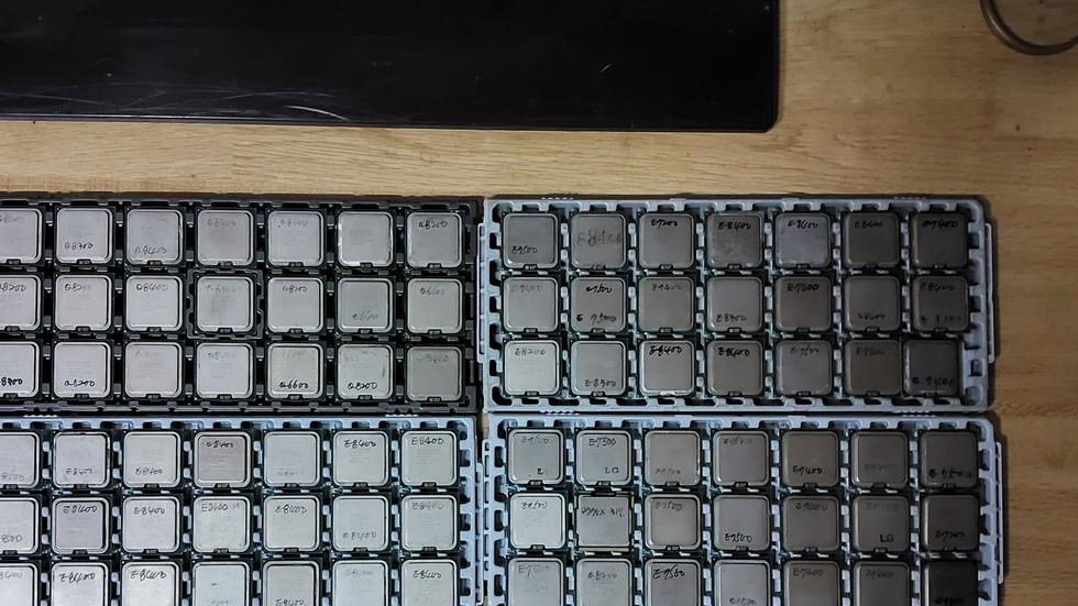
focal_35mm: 37
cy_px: 448
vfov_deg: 31.5
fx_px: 1058
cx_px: 484
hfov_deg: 53.9
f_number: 1.8
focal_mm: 3.98
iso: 400
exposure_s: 1/40
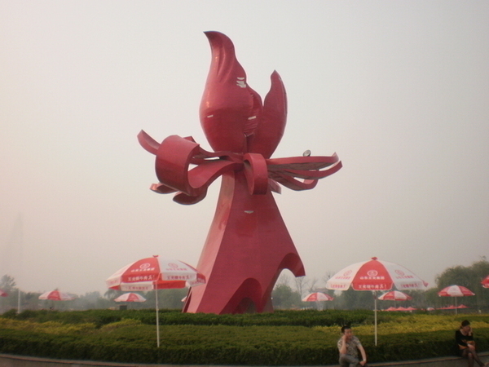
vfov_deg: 39.7
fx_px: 509
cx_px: 244
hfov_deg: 51.4
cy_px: 184
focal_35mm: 36
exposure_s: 1/800
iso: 100
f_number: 4.6
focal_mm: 6.3
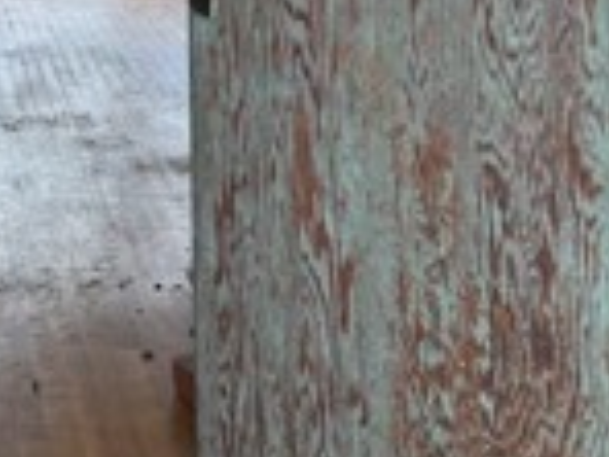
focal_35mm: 104
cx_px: -45
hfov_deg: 18.3
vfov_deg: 13.4
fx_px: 1830
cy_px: -218
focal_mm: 6.76
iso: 80
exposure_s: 1/180
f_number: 1.78
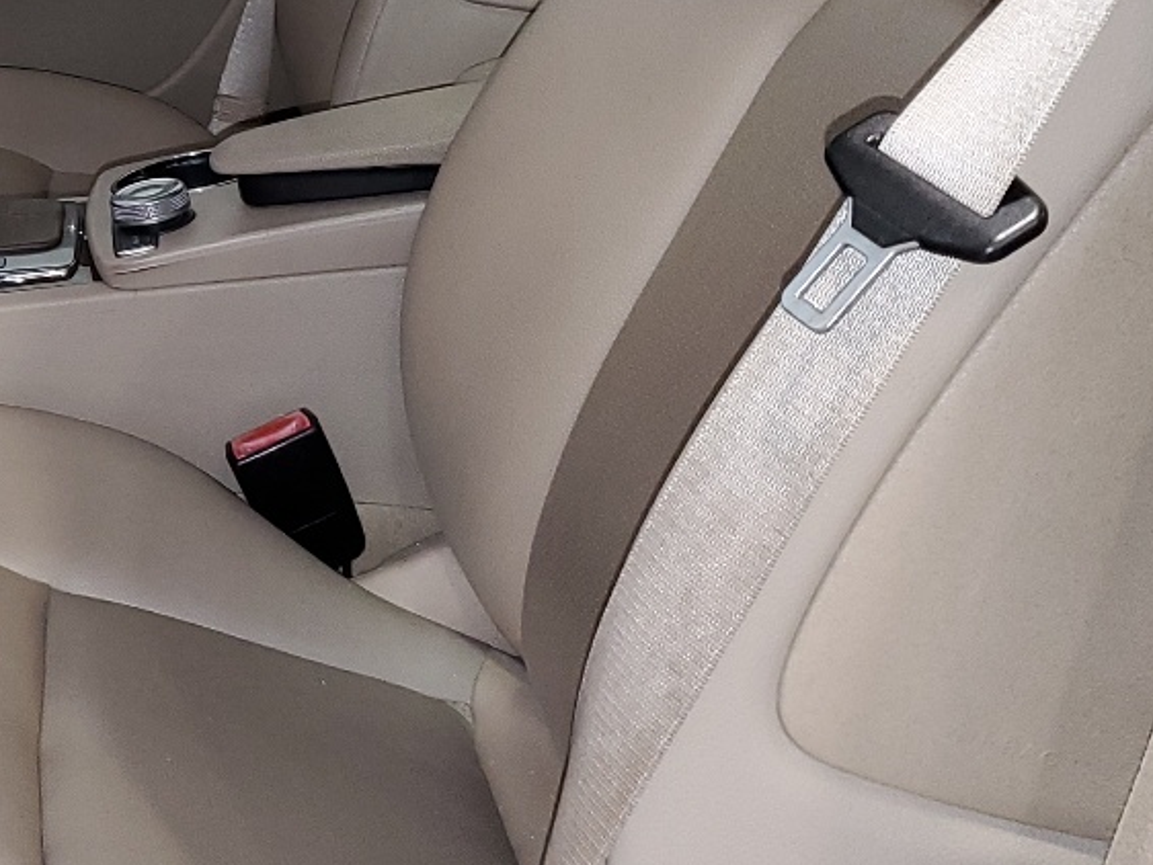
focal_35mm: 74
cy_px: 193
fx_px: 2466
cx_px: -35
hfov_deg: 24.9
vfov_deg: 19.7
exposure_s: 1/24
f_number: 1.5
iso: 108
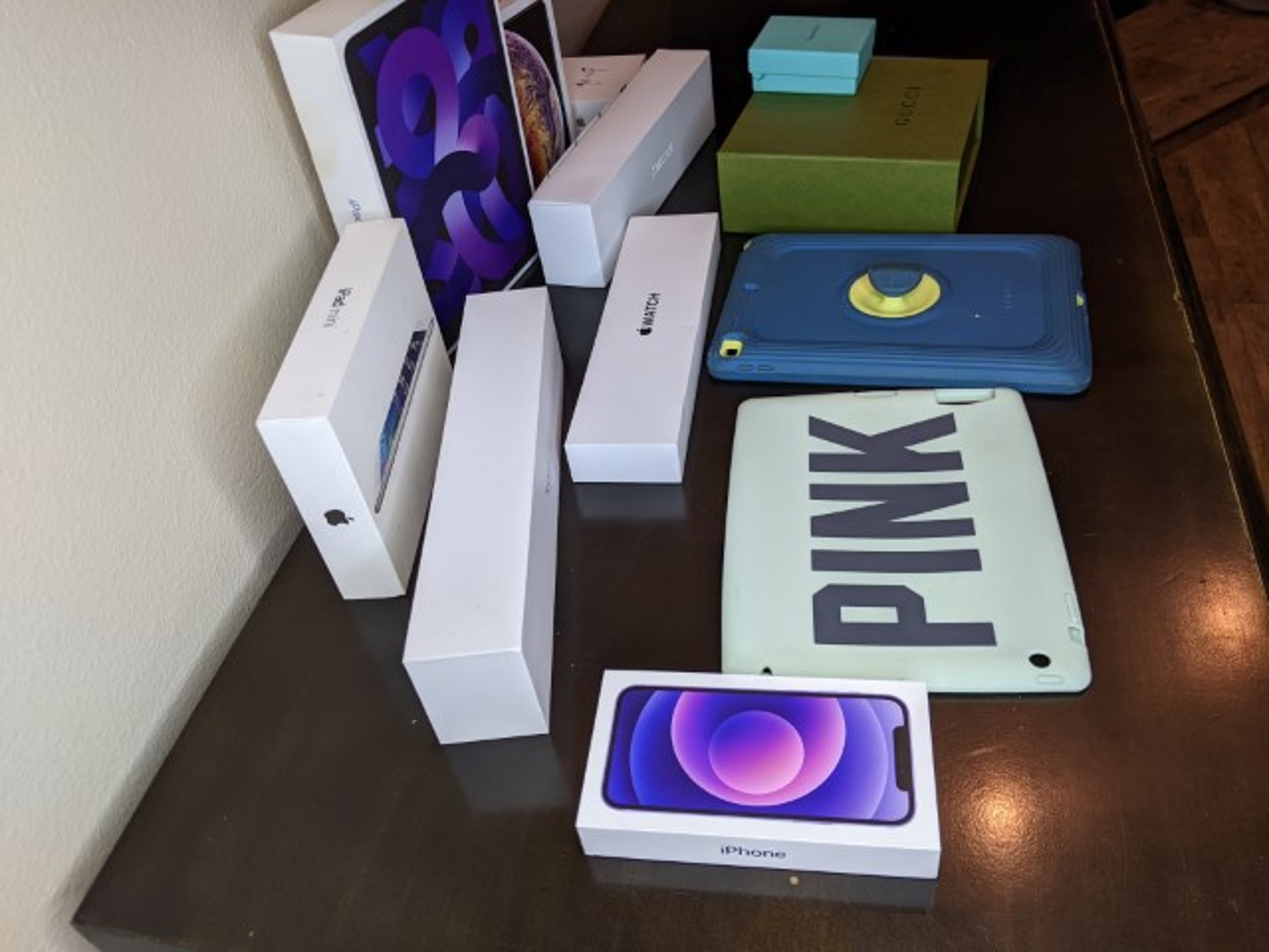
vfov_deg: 51.4
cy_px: 476
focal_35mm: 27
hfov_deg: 65.3
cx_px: 634
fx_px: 990
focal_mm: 4.44
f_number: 1.8
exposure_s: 1/120
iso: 98
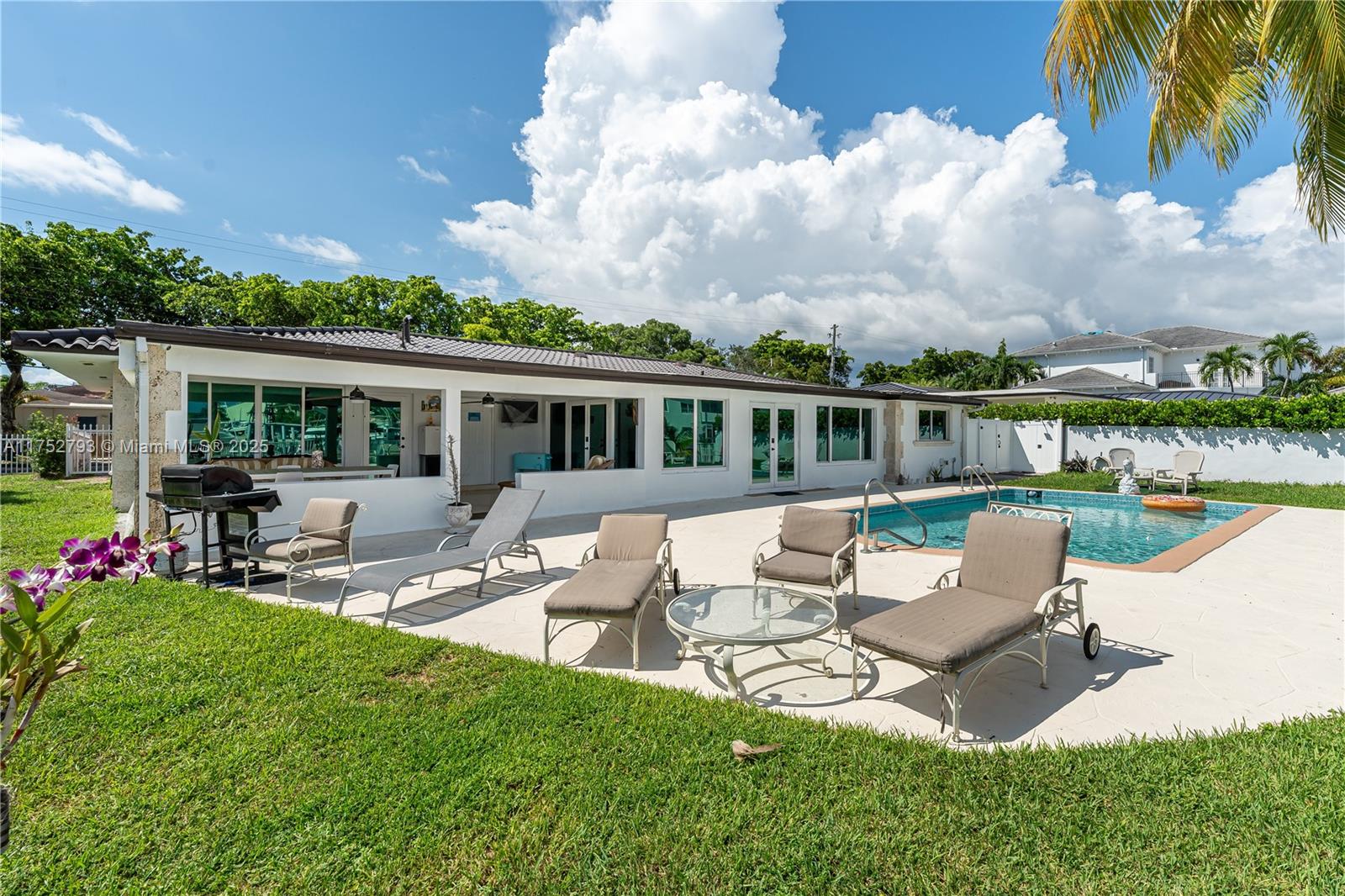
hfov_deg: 96.7
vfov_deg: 73.7
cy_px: 448
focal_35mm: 16
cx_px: 672
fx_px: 598
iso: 200
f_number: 9
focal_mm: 16
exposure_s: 1/800
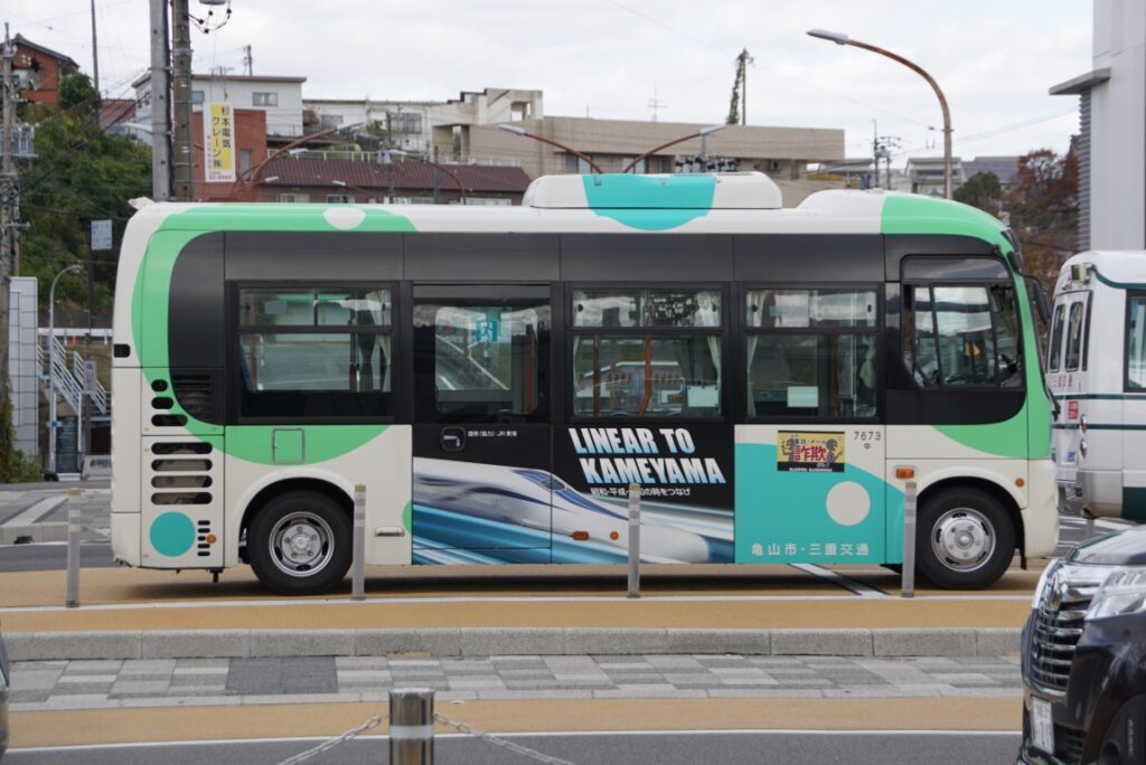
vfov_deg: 12.2
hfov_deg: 18.2
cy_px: 382
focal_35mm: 112
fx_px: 3583
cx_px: 573
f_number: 5.6
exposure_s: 1/160
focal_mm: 75
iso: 100
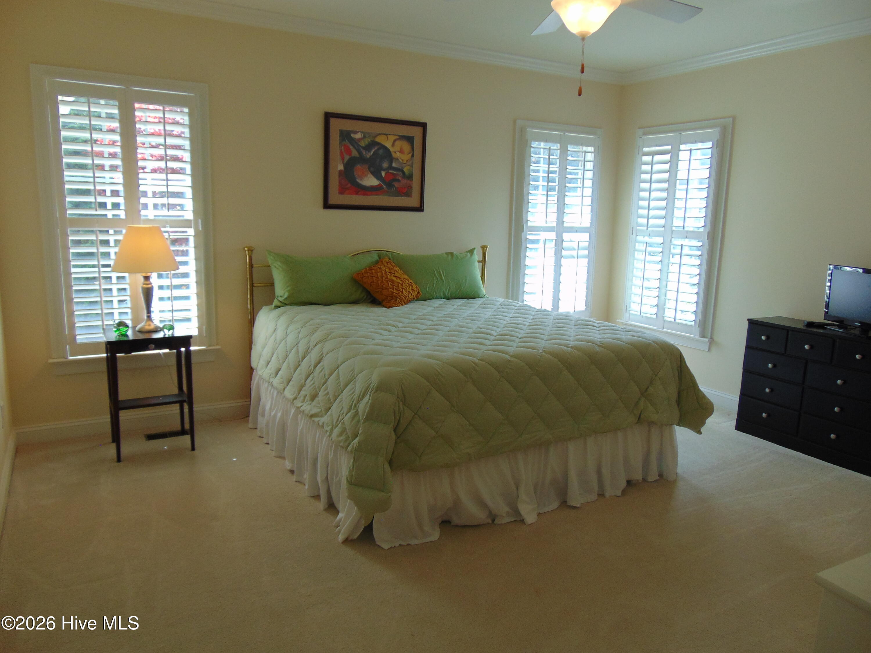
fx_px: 629
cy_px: 326
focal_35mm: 25
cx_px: 436
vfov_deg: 54.9
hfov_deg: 69.4
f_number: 3
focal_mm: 4.5
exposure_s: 1/60
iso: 80
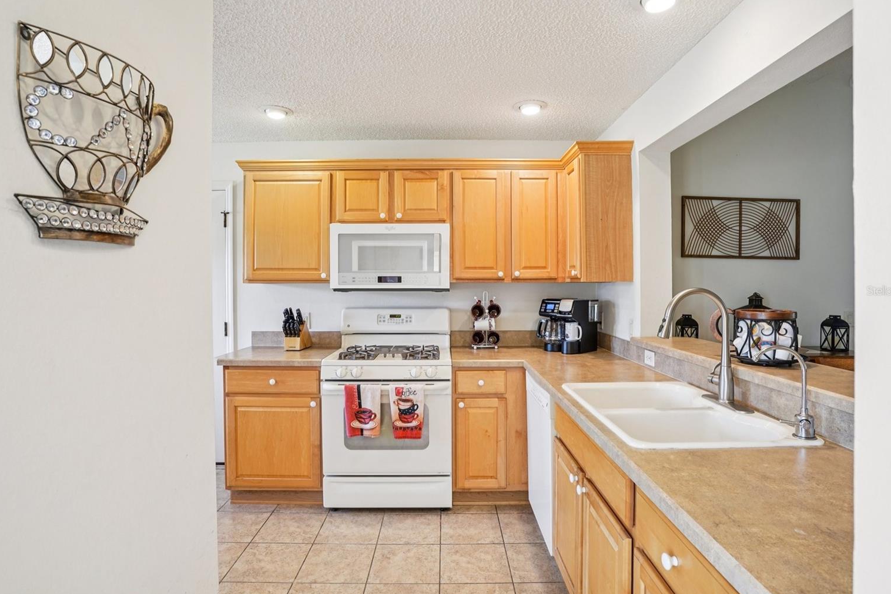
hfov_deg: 86.9
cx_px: 449
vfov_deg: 64.5
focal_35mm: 19
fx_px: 470
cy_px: 291
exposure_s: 1/13
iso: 400
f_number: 8
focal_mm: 18
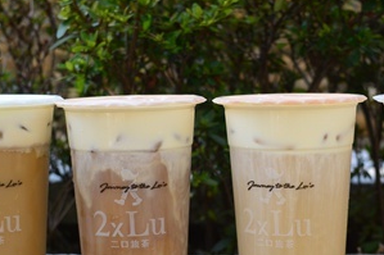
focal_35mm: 82
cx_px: 220
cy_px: 177
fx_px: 874
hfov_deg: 24.8
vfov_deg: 16.6
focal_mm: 18.5
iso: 160
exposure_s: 1/640
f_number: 3.2
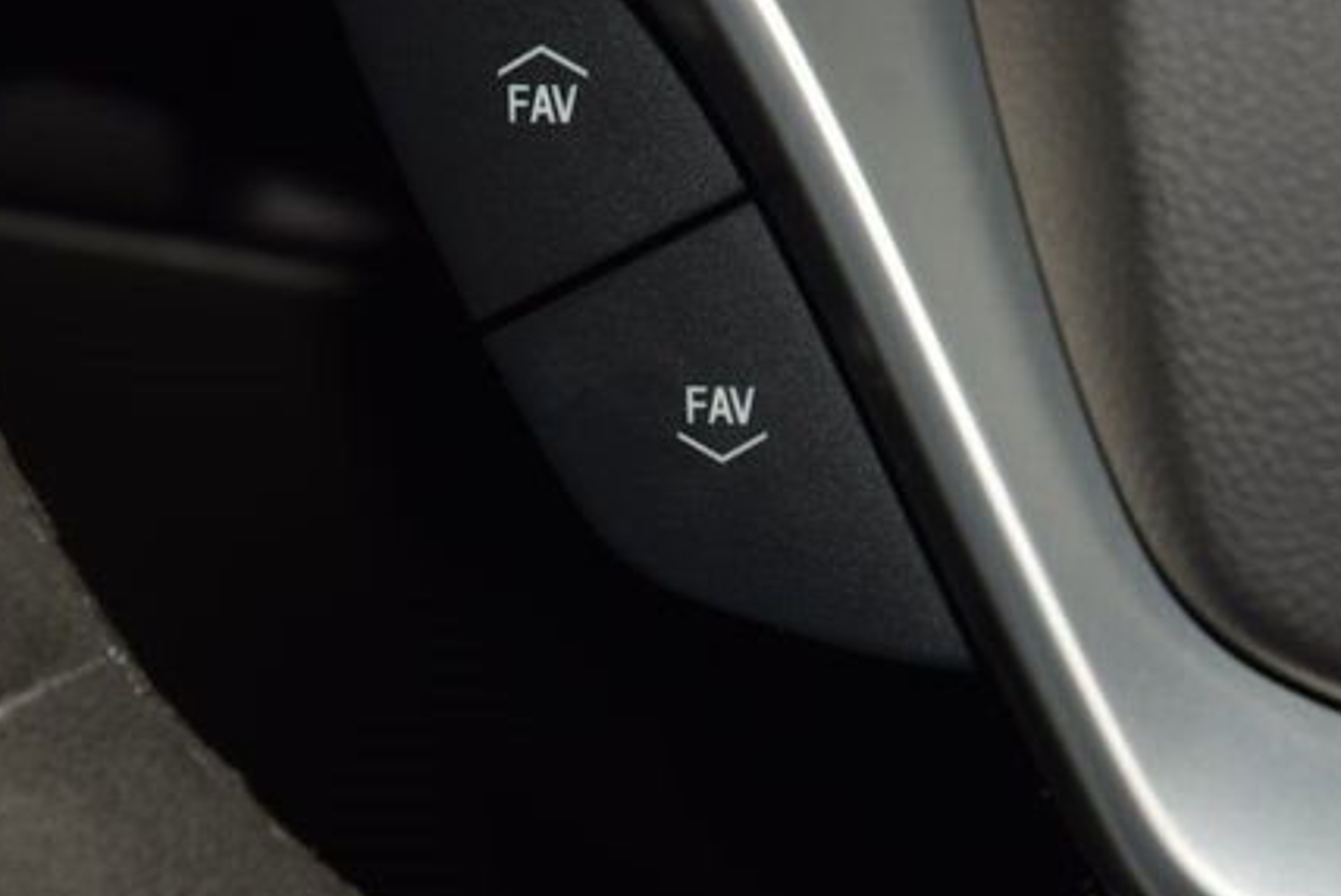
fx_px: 5852
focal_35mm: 157
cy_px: 258
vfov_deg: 8.7
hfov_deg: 13.1
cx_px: 508
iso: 100
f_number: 8
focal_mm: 70
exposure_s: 1/125
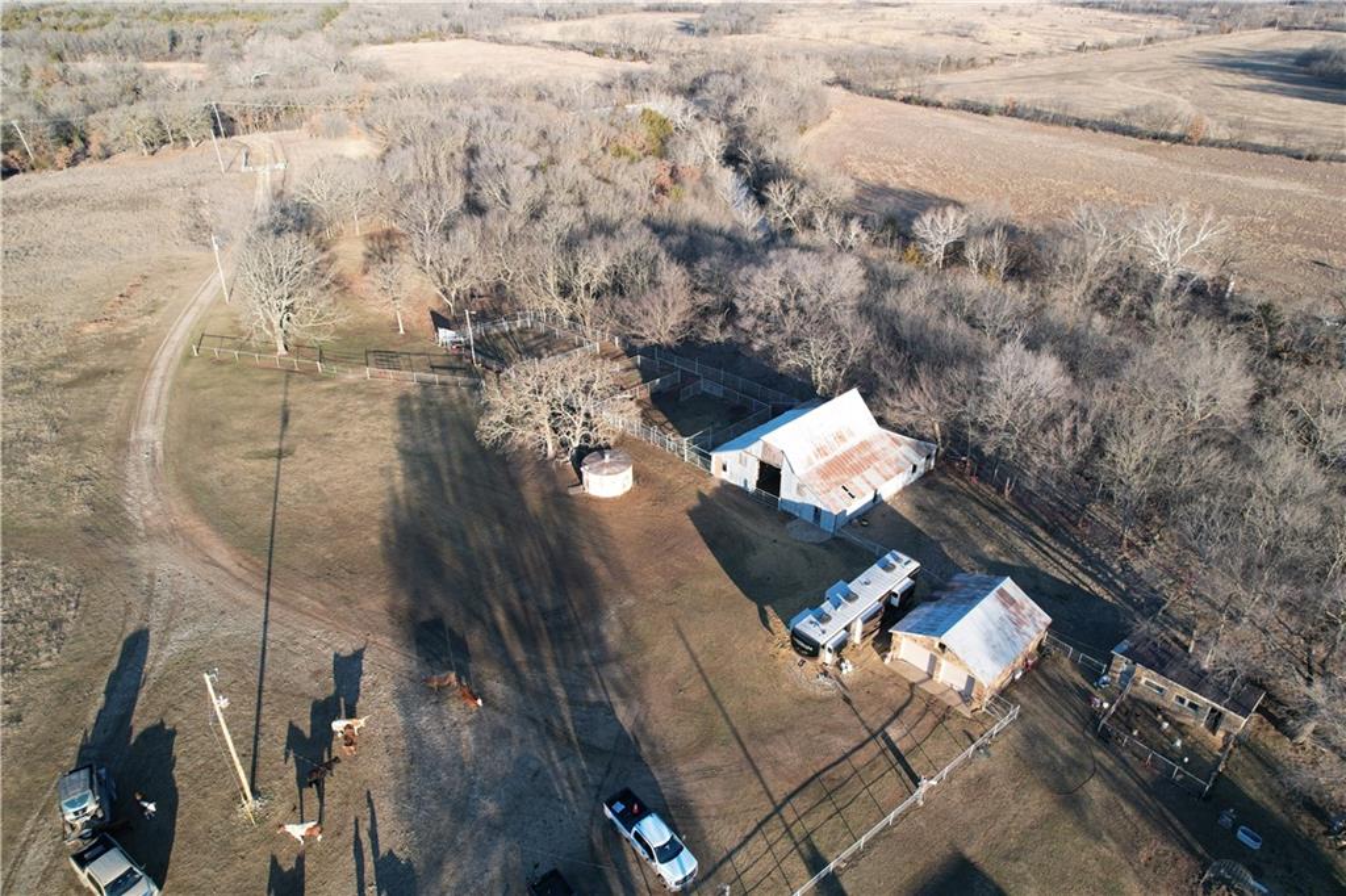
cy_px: 448
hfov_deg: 78.6
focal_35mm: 22
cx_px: 673
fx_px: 822
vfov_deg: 57.2
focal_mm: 8.38
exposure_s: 1/500
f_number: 2.8
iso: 120
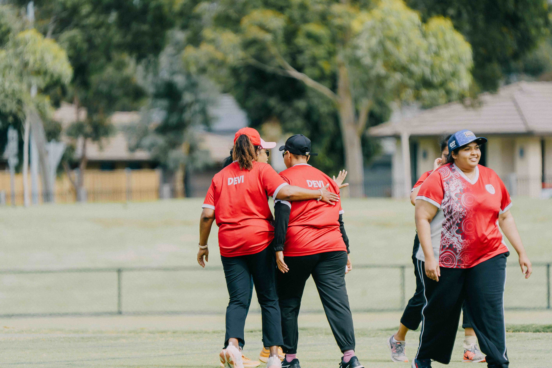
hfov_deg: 4.5
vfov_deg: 3.0
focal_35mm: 463
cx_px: 276
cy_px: 184
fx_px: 7099
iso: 320
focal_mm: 463
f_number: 6.3
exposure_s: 1/800
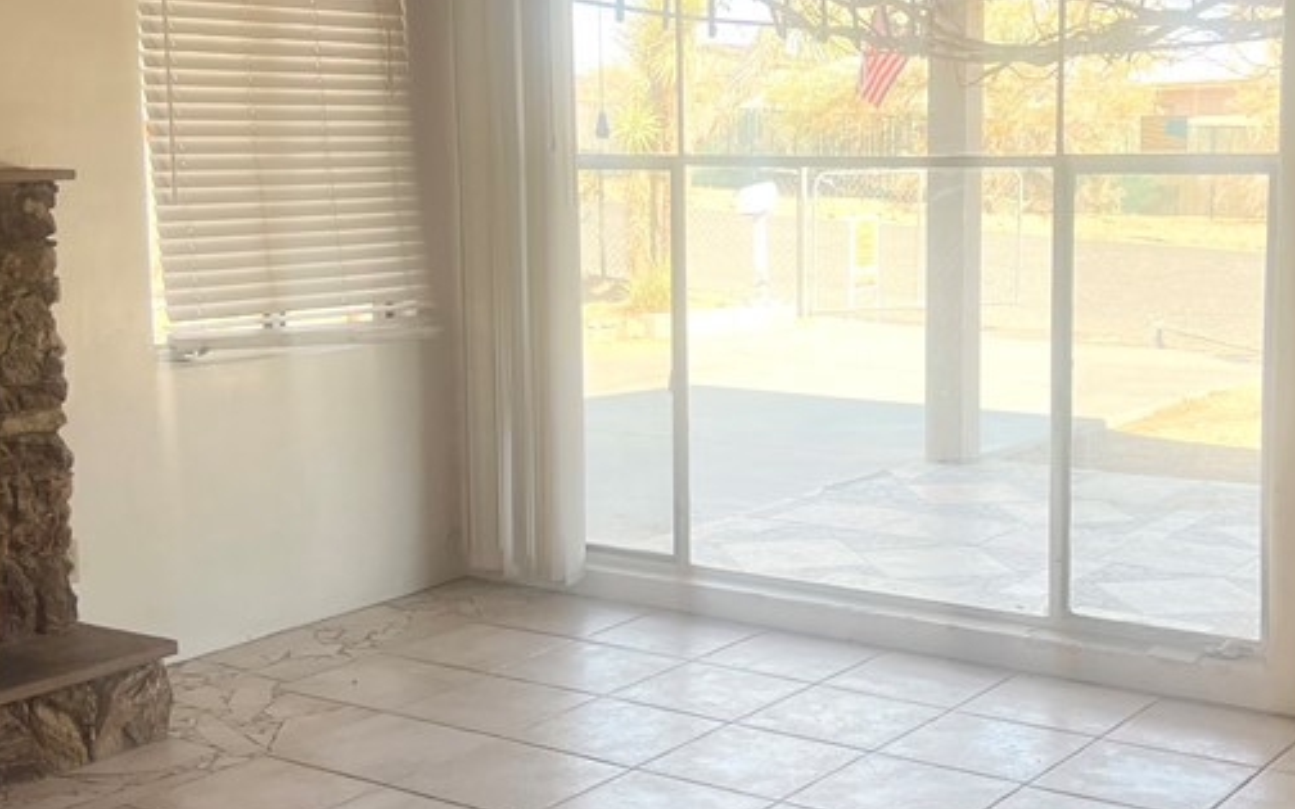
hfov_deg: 36.2
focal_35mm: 56
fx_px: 1976
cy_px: 349
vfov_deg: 23.1
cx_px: 712
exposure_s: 1/370
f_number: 1.5
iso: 50
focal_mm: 5.7
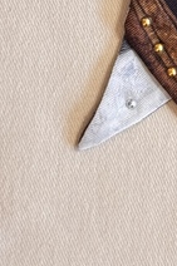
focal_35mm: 237
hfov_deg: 5.6
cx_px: 371
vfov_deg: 8.2
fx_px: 1751
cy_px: -275
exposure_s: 1/50
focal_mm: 6.76
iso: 200
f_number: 1.78
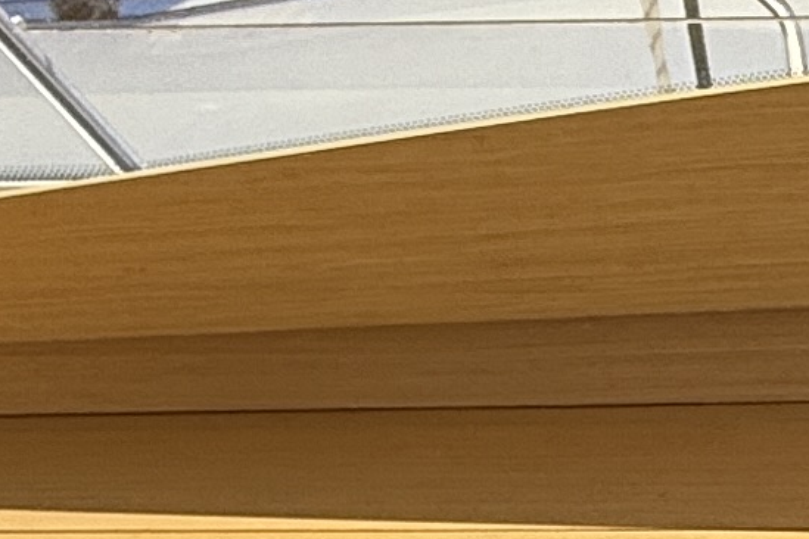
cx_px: 1148
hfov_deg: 17.5
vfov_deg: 12.6
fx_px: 2404
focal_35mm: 107
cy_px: 595
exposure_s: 1/376
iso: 50
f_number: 2.2
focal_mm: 2.22
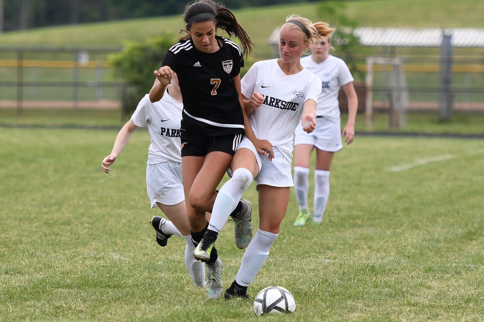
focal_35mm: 232
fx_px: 3125
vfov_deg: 5.9
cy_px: 161
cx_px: 242
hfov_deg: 8.9
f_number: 2.8
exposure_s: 1/1000
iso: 360
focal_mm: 155
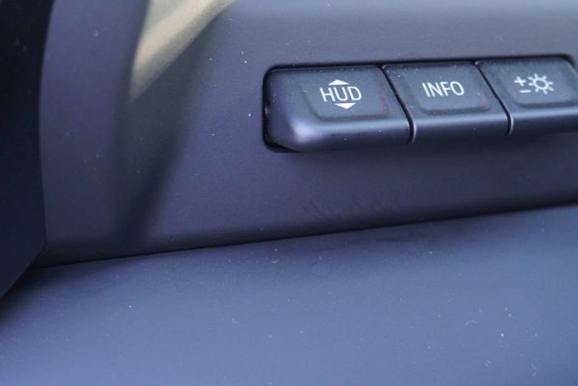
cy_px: 103
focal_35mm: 61
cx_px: 415
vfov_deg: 22.1
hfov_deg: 32.4
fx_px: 980
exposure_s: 1/60
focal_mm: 24
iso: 800
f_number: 4.5
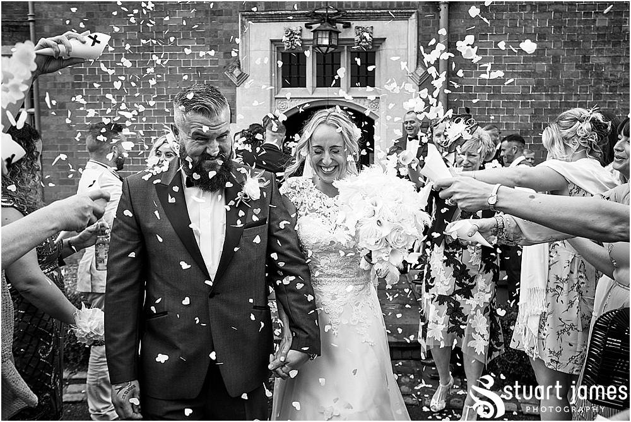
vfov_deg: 37.9
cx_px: 316
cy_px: 211
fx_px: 614
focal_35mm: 35
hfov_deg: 54.4
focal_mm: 23
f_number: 4
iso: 800
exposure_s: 1/1000
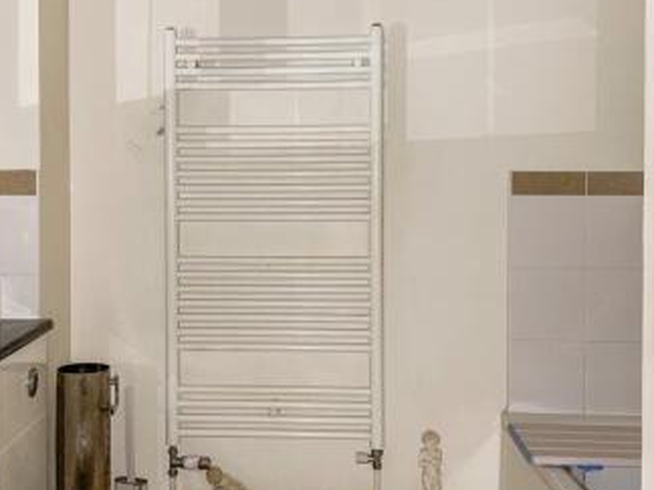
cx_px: 245
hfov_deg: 41.8
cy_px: 281
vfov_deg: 32.1
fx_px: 850
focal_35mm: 45
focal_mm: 5.1
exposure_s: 1/25
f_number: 1.6
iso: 32
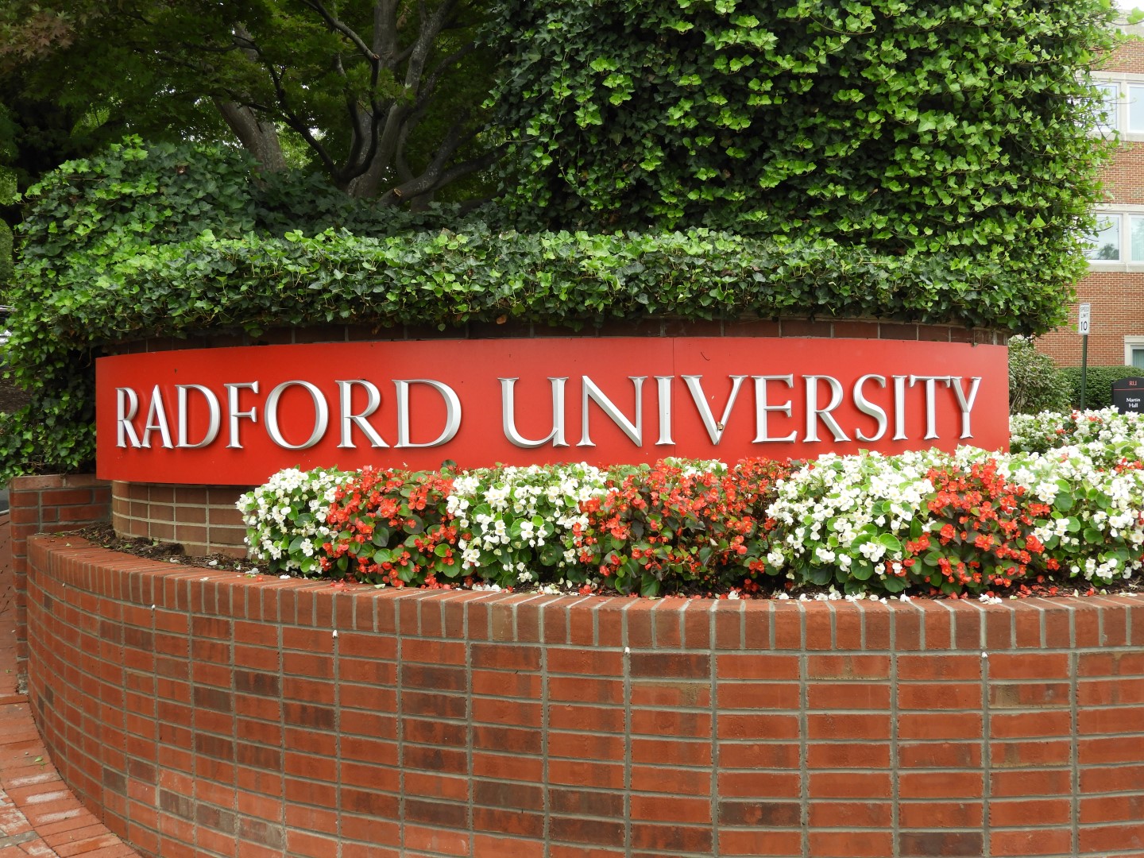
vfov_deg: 36.0
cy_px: 429
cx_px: 572
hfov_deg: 46.8
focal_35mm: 40
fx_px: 1322
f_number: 3.8
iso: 100
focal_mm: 7.2
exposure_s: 1/200
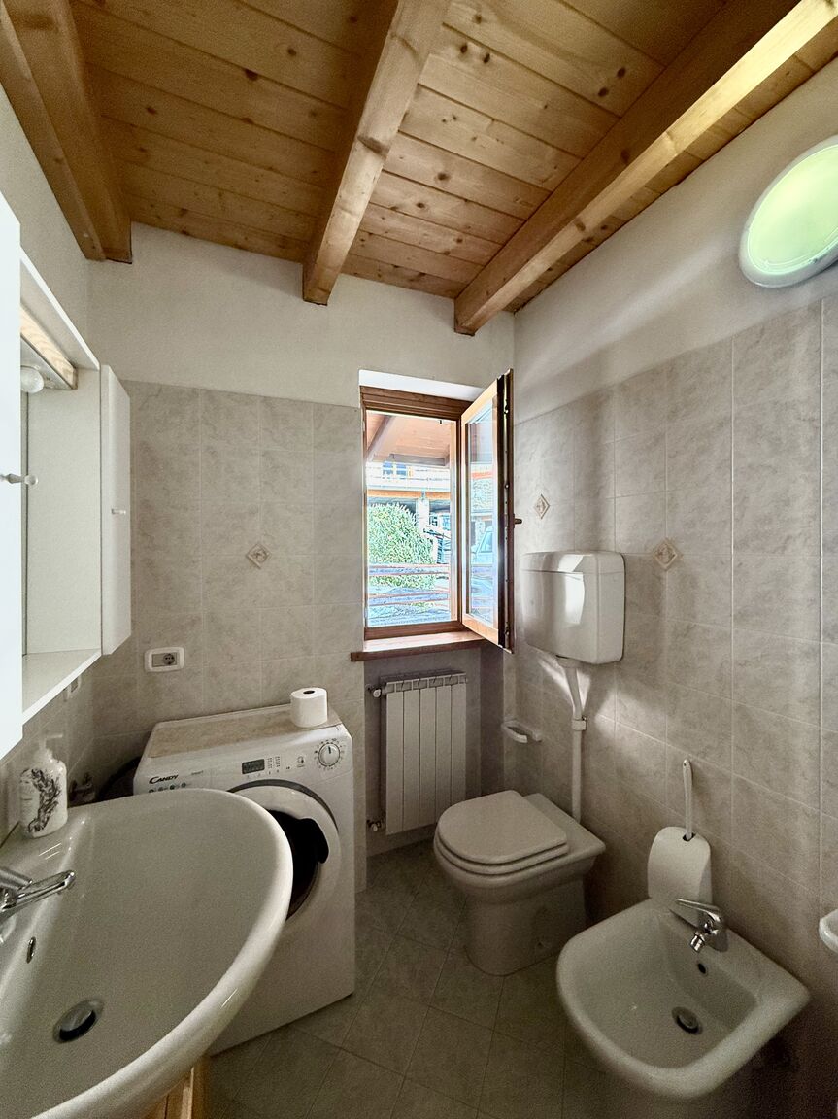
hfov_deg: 85.6
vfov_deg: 102.1
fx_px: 452
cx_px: 419
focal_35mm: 14
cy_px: 560
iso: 160
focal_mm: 2.22
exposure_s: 1/99
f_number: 2.2
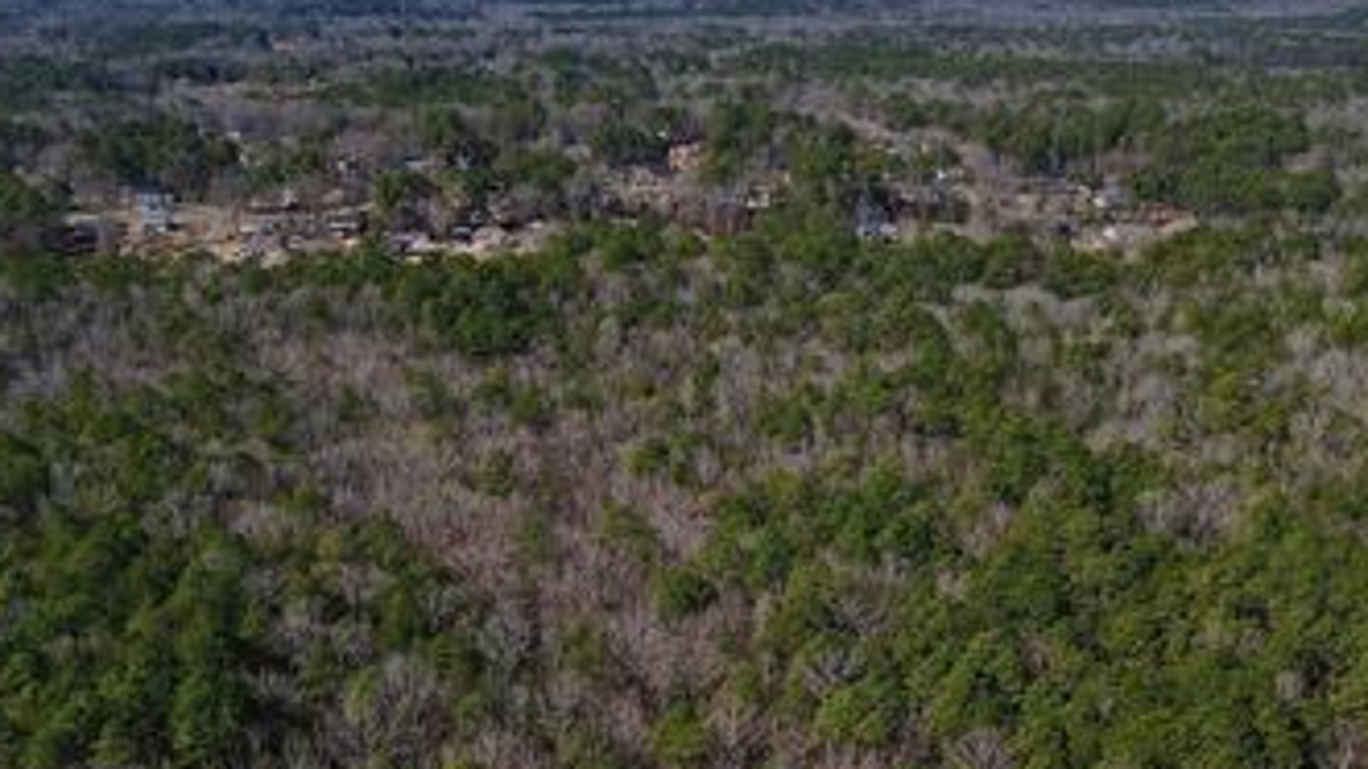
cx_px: 632
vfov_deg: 34.3
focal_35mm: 34
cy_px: 506
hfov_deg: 58.0
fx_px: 1233
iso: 100
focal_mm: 4.5
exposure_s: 1/1250
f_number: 2.8
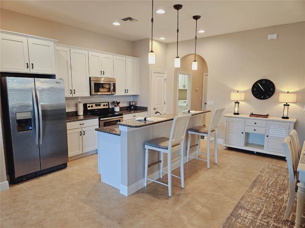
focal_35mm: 23
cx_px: 152
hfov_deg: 73.9
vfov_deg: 58.9
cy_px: 114
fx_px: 203
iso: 160
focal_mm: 5.4
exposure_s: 1/120
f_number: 1.8
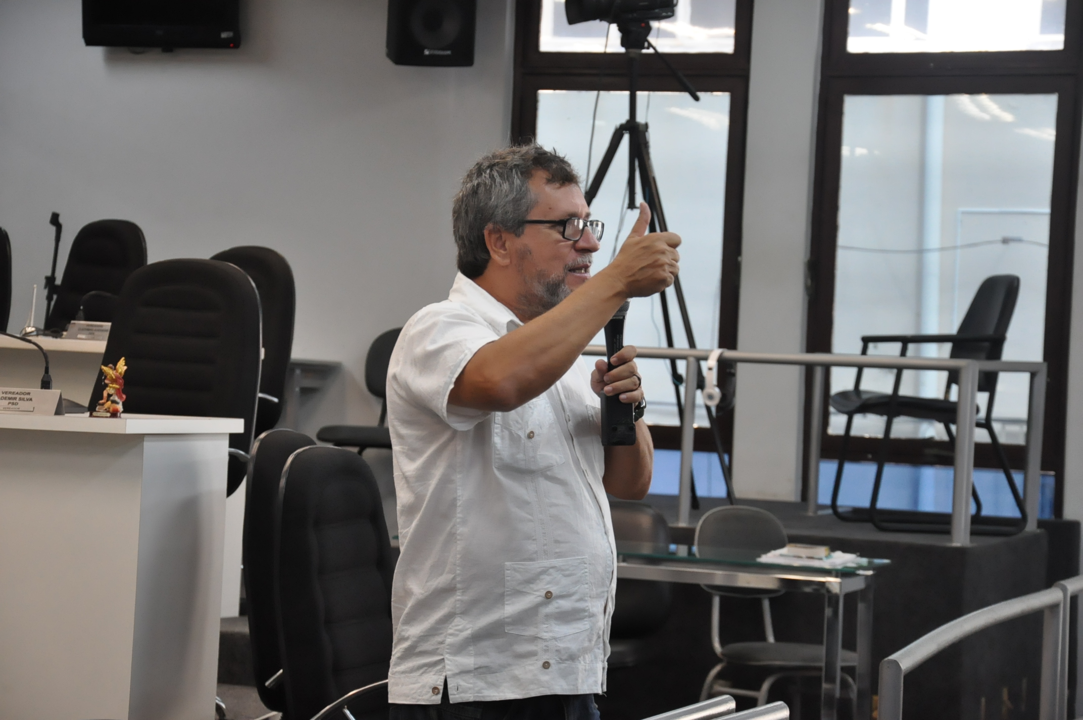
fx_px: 3155
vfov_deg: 13.0
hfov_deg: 19.5
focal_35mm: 105
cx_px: 542
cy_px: 360
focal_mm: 70
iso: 2000
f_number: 5.3
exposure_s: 1/200
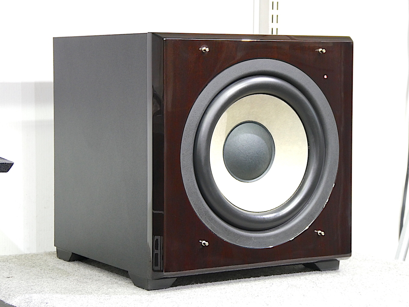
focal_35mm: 90
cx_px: 204
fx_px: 1063
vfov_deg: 16.4
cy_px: 154
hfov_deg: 21.8
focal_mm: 16.1
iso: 200
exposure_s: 1/2.5
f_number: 4.9
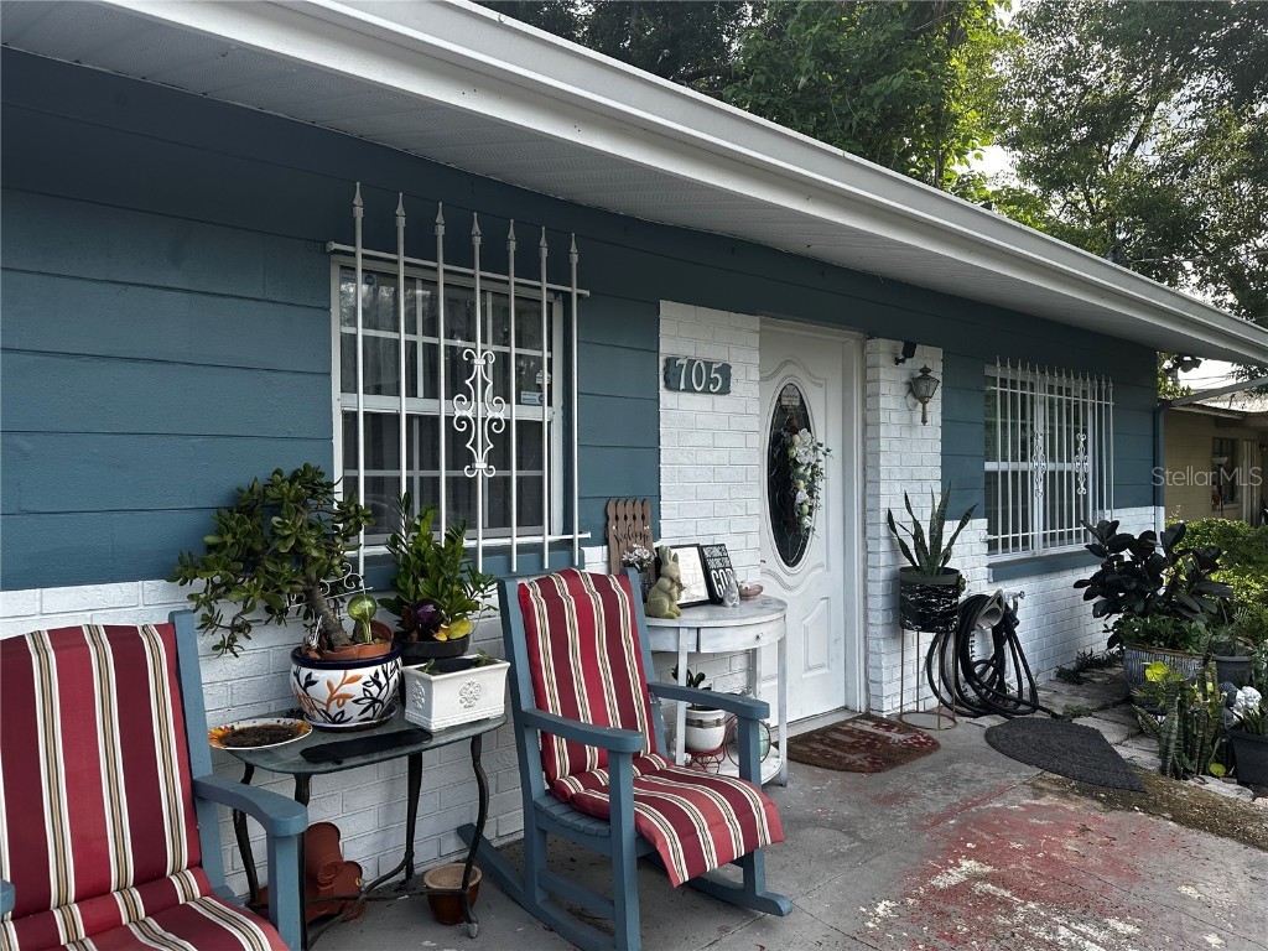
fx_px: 879
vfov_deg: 56.8
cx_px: 634
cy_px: 476
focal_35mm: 24
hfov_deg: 71.6
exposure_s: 1/654
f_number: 1.78
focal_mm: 6.86
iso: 80
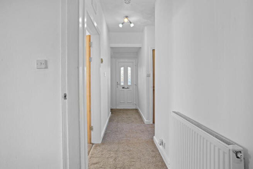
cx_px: 126
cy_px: 84
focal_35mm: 17
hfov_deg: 93.3
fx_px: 119
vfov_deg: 70.5
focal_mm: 17
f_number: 9
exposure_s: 1/1.25
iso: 250
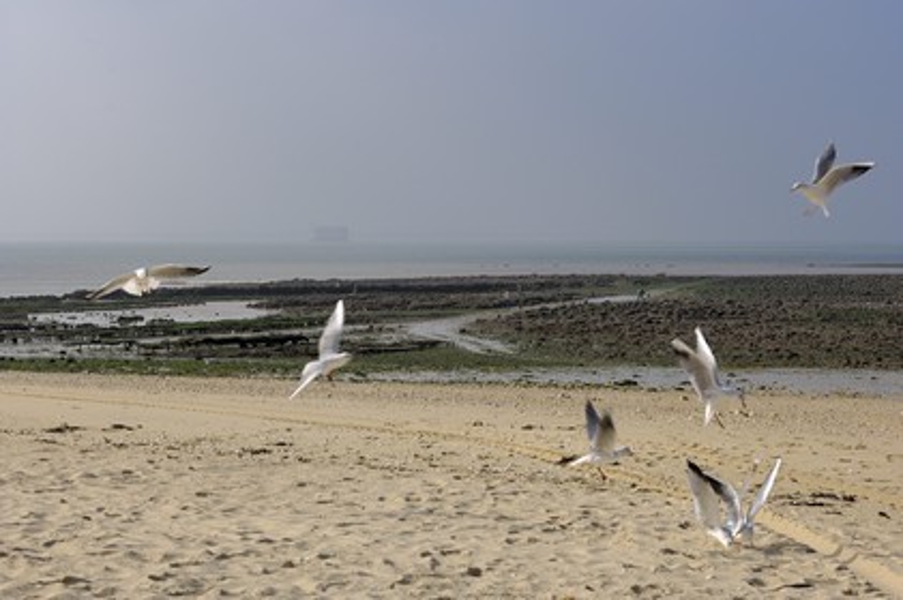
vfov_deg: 18.2
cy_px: 300
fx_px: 1880
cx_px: 452
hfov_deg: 27.0
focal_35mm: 75
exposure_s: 1/160
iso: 100
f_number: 11
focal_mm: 50
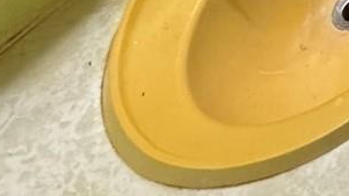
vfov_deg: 9.6
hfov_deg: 18.1
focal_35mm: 81
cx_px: 693
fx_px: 749
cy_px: -460
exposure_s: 1/60
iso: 320
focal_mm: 2.22
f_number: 2.2
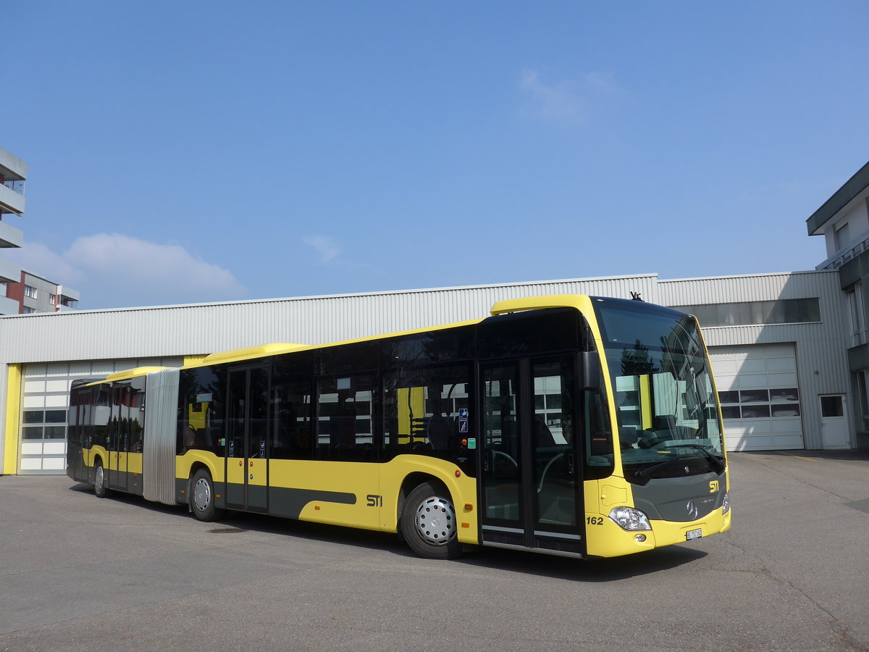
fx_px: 728
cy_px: 326
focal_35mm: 29
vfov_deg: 48.2
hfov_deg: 61.7
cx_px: 434
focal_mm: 6
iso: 80
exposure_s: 1/1600
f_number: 3.2
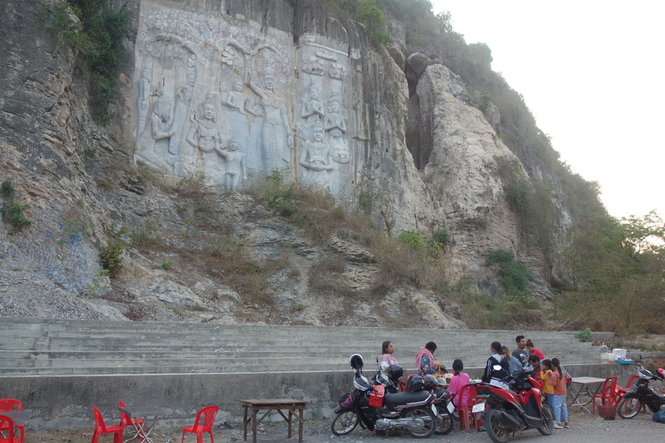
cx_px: 332
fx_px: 517
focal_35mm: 28
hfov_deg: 65.5
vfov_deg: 46.4
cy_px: 222
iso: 125
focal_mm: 10.4
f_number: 3.2
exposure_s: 1/100
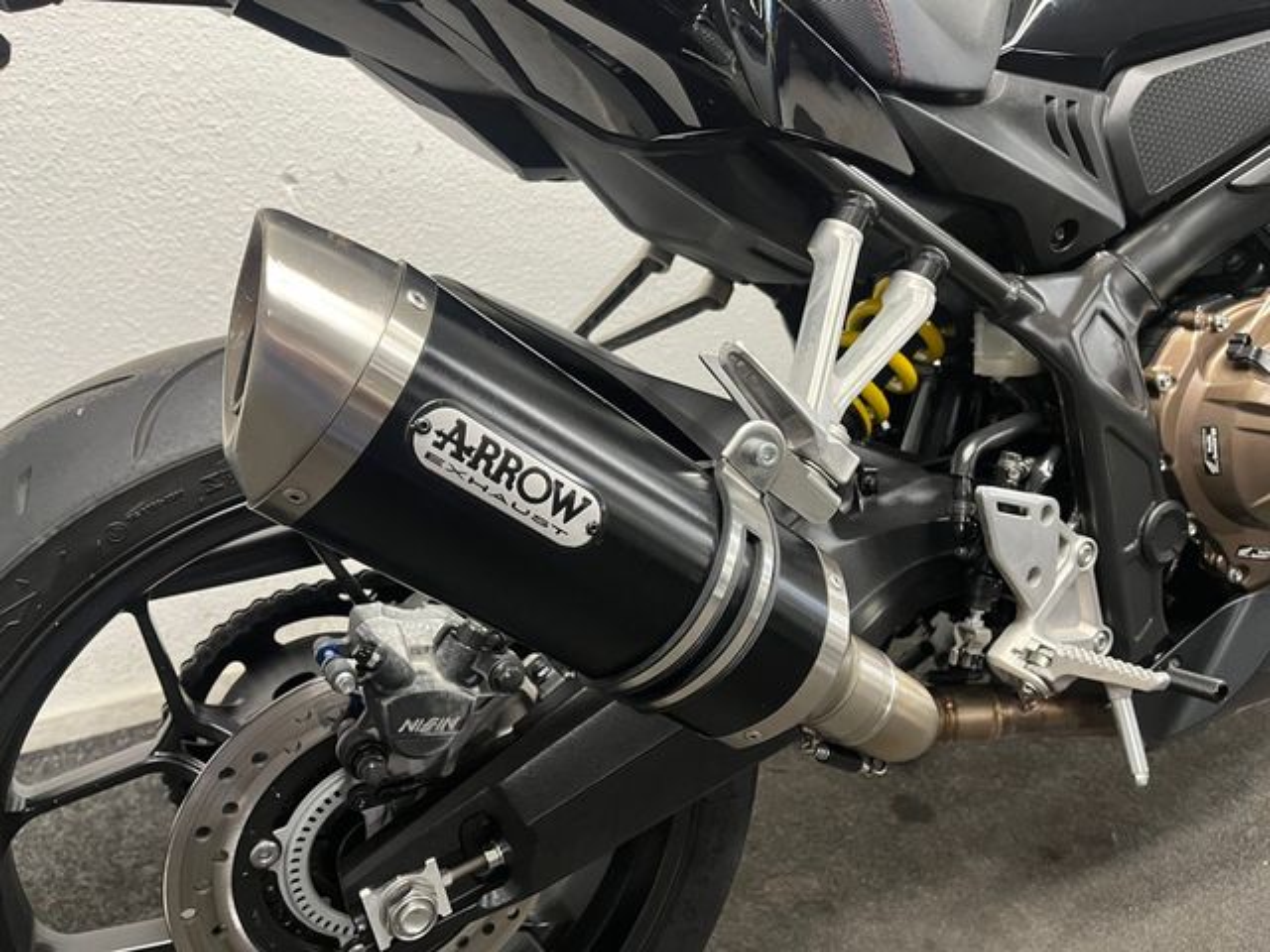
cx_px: 635
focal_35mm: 26
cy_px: 476
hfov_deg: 67.3
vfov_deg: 53.1
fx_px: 954
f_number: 1.6
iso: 250
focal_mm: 5.1
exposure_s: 1/50
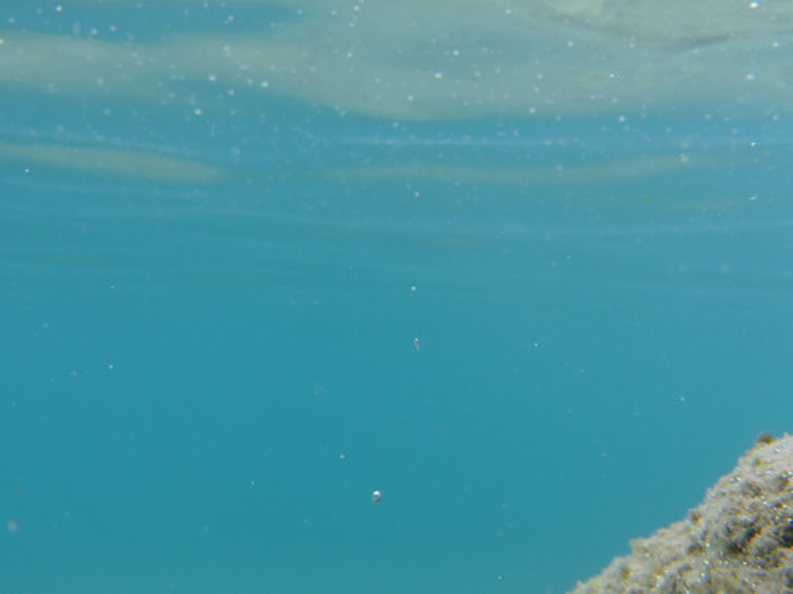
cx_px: 396
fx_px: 641
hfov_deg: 63.4
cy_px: 297
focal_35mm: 28
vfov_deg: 49.7
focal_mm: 4.9
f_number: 3.3
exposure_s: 1/320
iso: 80
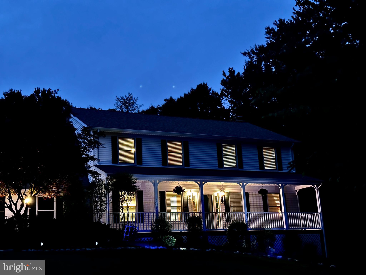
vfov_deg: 30.3
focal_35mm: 48
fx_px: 508
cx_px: 183
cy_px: 138
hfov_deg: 39.7
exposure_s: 1/12
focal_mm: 6.86
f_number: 1.78
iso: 400
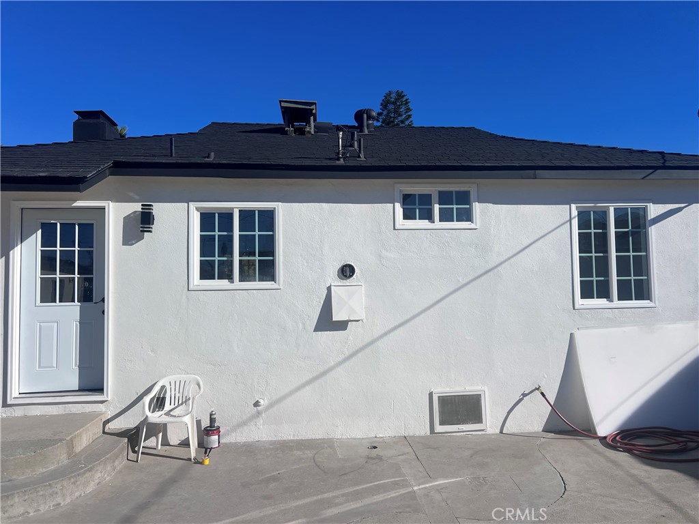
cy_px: 262
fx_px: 525
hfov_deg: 67.3
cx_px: 350
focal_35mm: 26
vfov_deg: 53.1
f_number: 1.5
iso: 50
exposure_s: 1/11364
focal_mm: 5.7
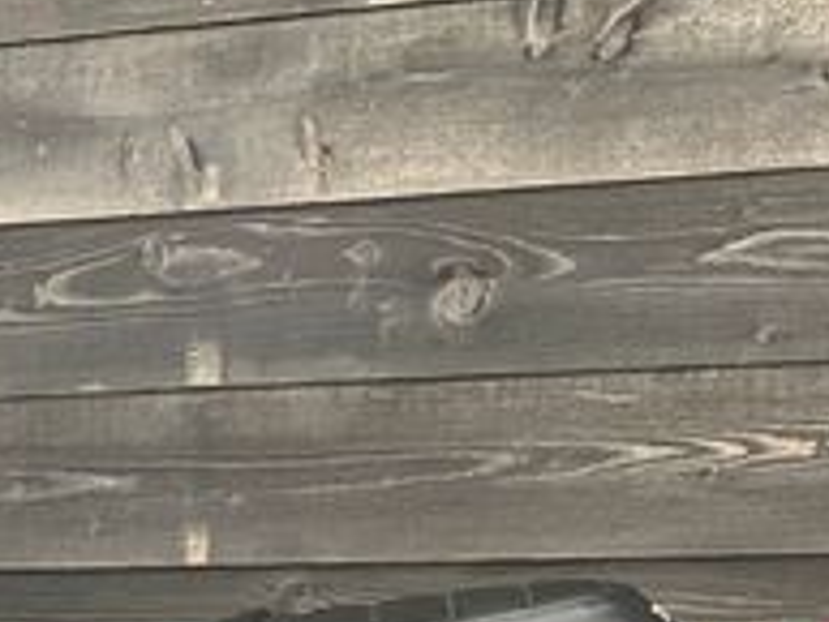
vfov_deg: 16.0
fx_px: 2061
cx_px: -249
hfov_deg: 20.7
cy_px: 892
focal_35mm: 86
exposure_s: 1/25
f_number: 1.6
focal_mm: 4.2
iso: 500
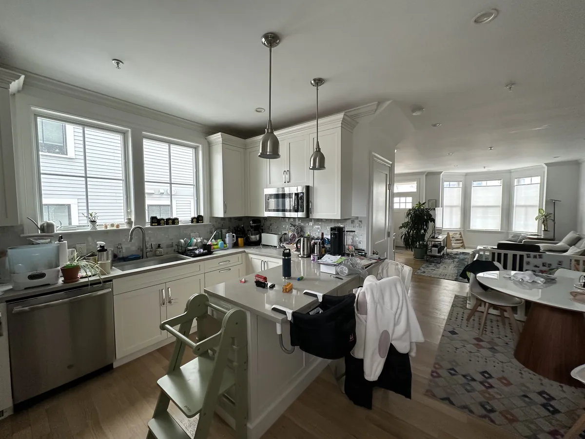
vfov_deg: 85.7
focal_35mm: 14
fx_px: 237
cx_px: 292
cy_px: 220
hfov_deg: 102.1
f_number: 2.2
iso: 250
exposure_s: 1/99
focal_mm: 2.22
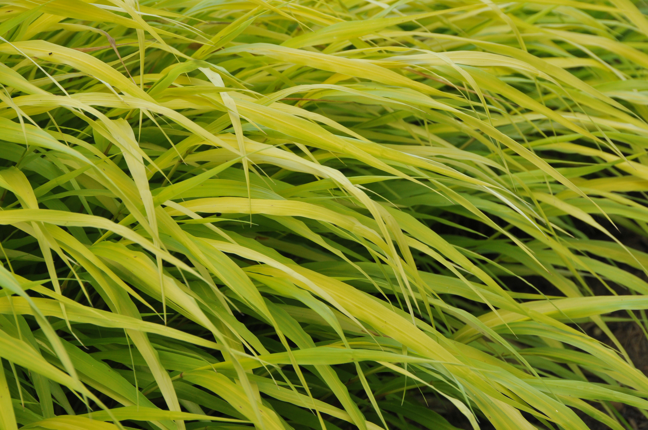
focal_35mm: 168
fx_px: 3020
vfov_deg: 8.2
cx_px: 324
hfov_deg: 12.2
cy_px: 215
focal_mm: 112
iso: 400
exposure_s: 1/50
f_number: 13
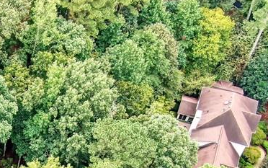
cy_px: 273
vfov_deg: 11.8
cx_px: -68
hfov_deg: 18.6
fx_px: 767
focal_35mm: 105
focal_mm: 6.08
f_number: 3.3
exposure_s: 1/40
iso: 100
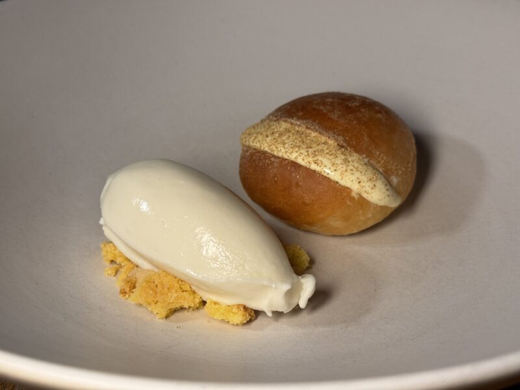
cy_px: 195
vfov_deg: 30.3
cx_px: 260
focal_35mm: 48
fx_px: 721
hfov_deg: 39.7
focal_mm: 6.76
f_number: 1.78
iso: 64
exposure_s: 1/50
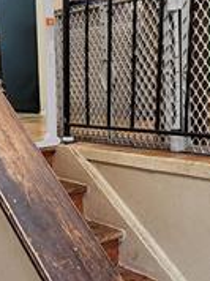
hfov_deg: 25.4
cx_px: 31
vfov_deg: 33.2
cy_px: 232
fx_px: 454
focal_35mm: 56
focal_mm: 2.2
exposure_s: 1/30
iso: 640
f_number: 2.2
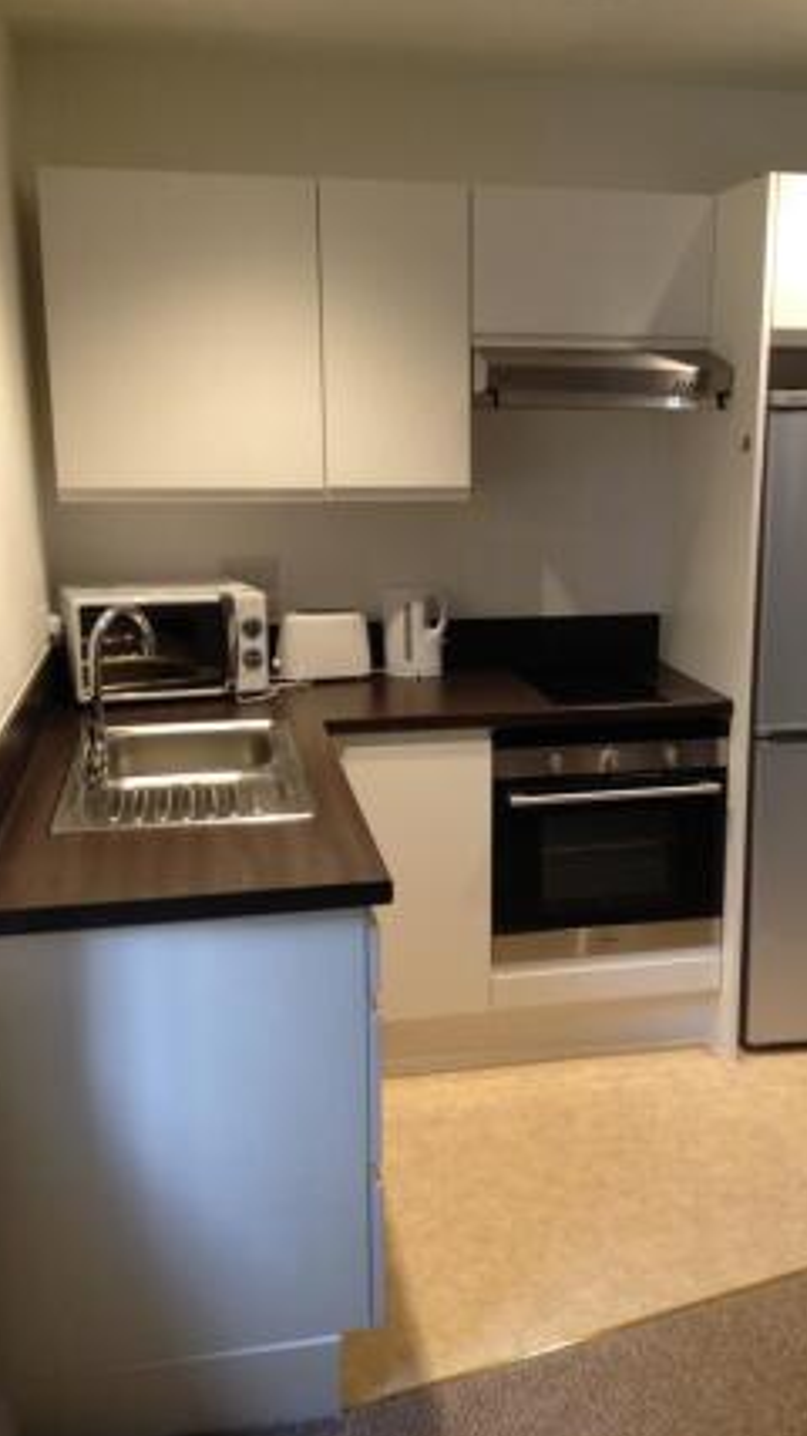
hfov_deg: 30.2
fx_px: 1485
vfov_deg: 51.6
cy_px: 718
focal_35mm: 39
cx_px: 525
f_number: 2.4
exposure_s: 1/20
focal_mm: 4.28
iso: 80
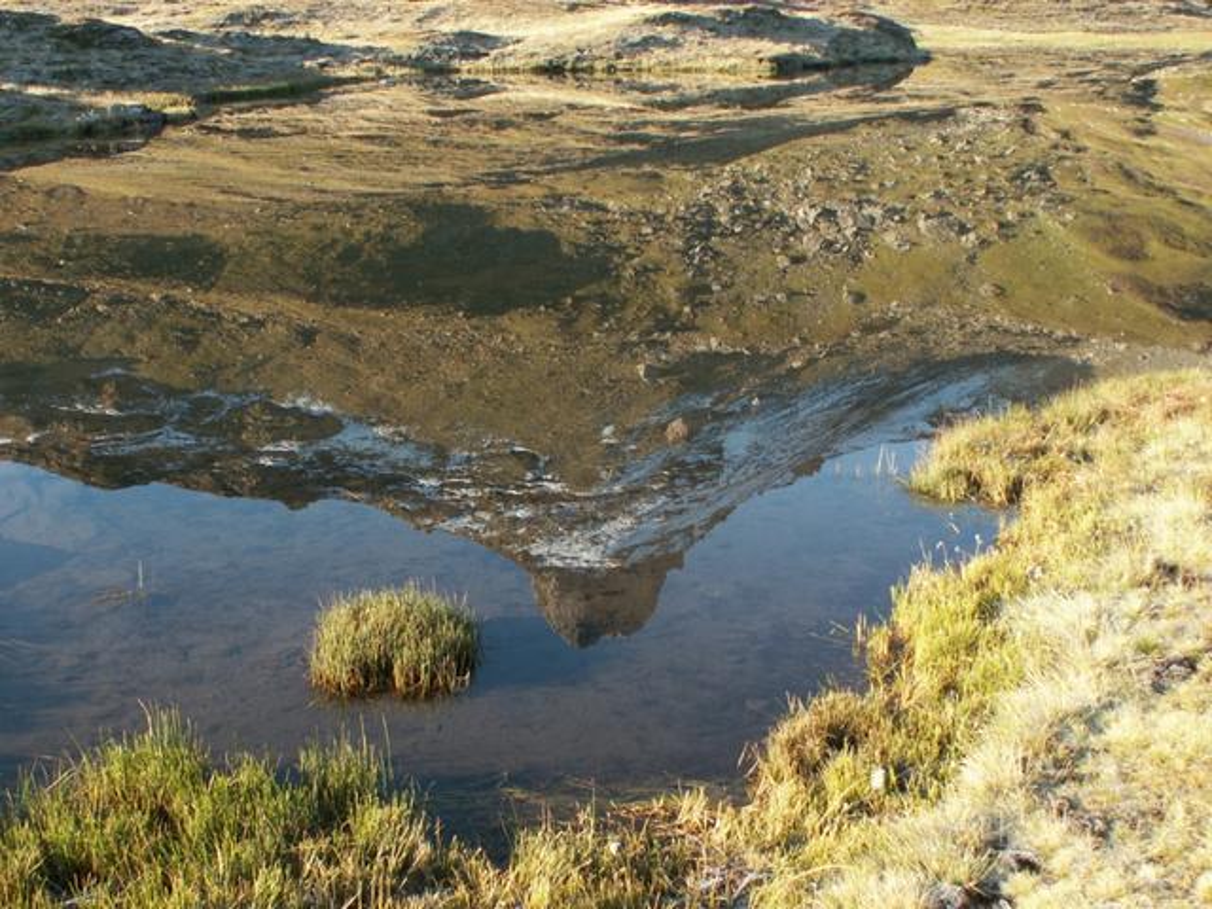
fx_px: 1681
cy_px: 454
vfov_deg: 30.3
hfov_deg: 39.7
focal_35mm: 48
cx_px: 606
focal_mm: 8.01
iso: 50
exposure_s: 1/60
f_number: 4
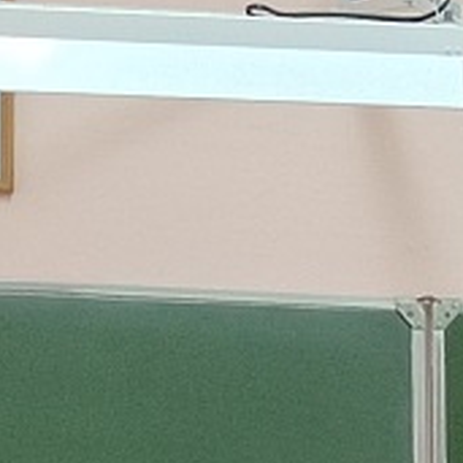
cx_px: 671
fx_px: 3950
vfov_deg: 6.4
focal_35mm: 261
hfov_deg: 6.6
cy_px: 1063
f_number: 1.9
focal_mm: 5.52
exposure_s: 1/100
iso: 1503
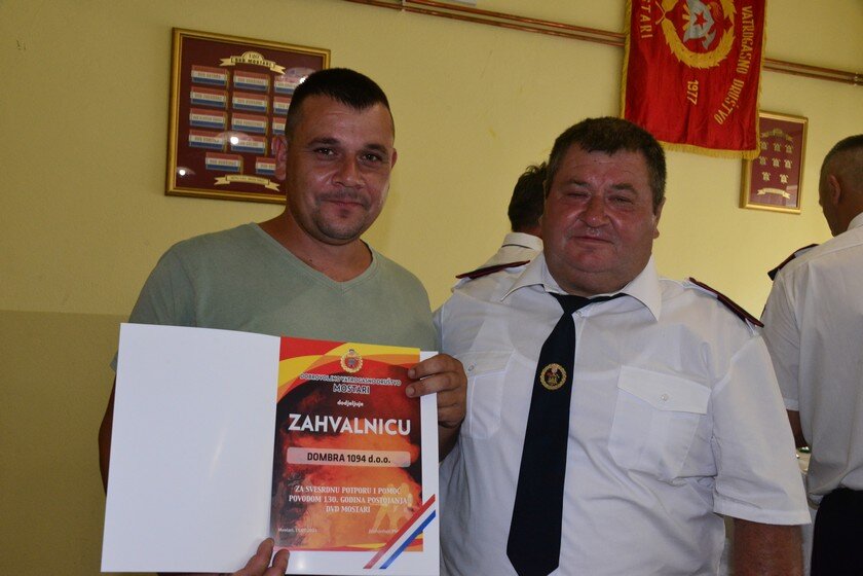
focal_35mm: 40
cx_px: 432
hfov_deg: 48.5
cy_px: 288
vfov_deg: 33.4
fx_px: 959
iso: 4000
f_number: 10
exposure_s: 1/60
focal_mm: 40
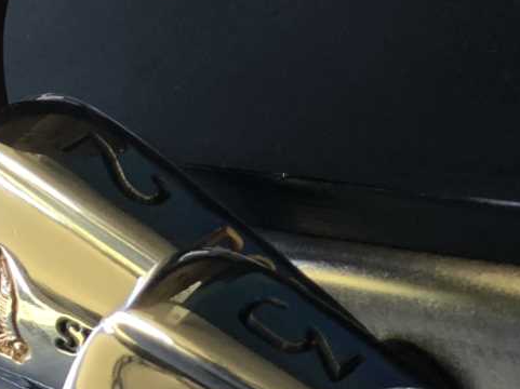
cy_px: -264
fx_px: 3032
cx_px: -319
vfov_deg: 7.2
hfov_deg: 9.5
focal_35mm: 202
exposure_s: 1/50
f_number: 2.4
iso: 25
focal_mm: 6
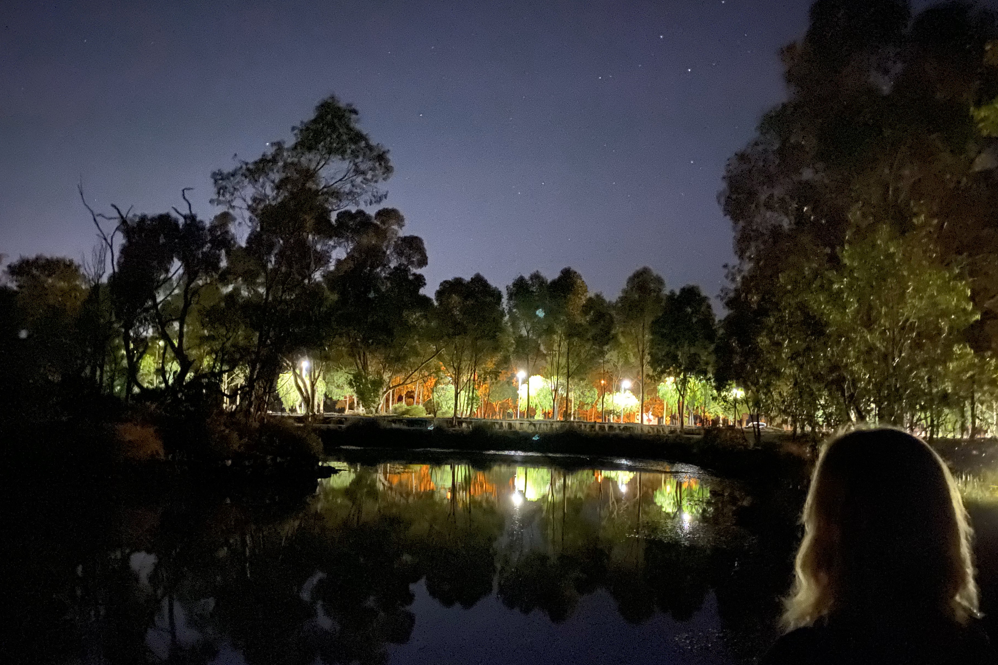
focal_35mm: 30
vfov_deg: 43.4
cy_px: 402
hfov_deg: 61.9
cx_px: 525
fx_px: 832
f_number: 1.8
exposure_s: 1/2
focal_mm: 4.25
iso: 5000
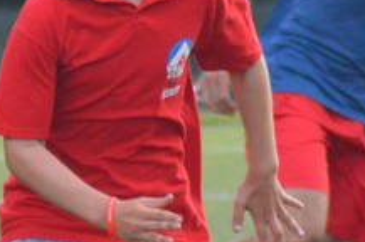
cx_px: 192
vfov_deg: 1.3
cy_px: 120
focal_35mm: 1063
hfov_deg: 1.9
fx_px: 10762
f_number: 4.2
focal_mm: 150
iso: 3200
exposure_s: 1/1600
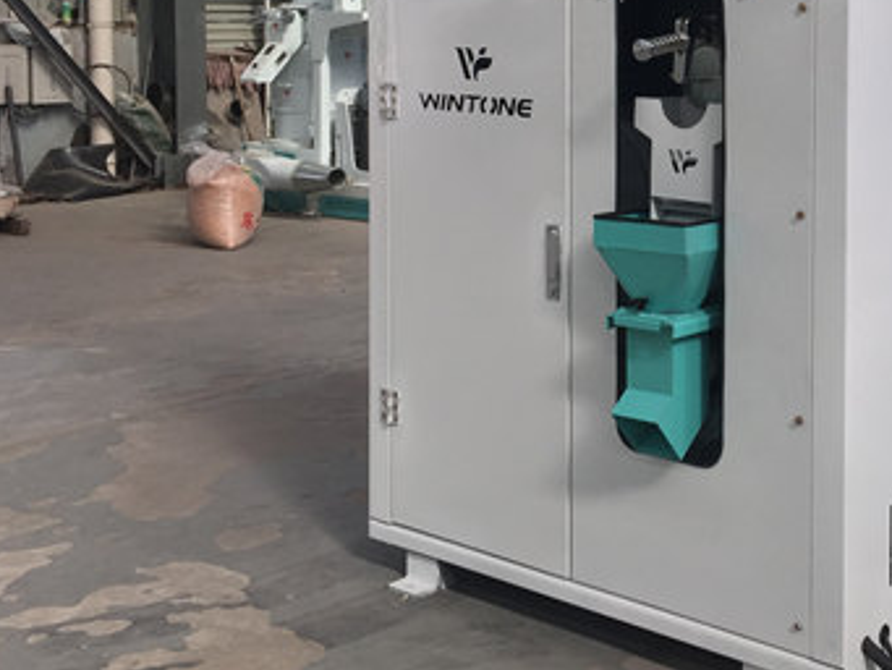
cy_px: 89
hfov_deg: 36.2
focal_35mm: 51
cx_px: 712
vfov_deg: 27.7
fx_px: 1315
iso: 32
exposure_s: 1/147
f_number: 2.2
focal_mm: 4.15
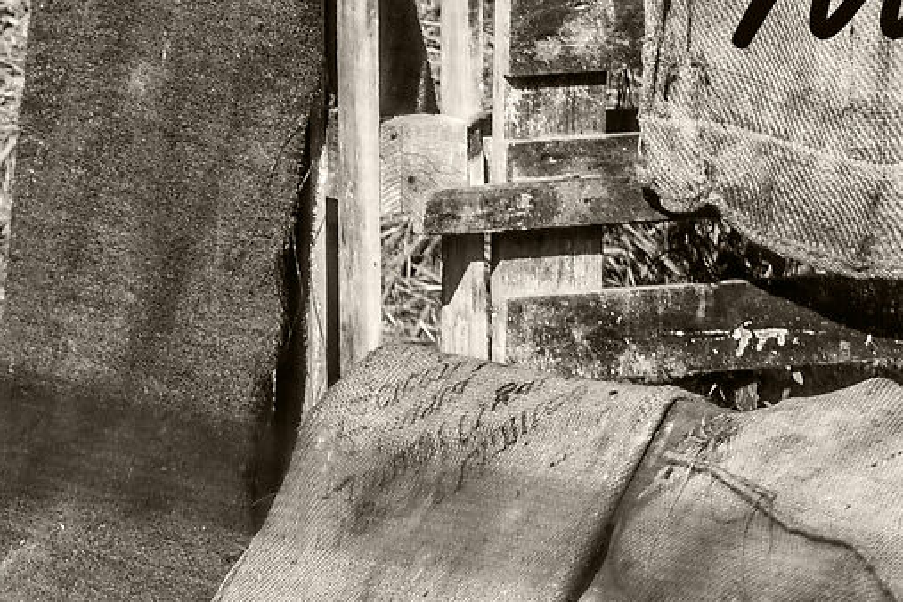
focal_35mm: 758
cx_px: -705
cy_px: 399
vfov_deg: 1.8
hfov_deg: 2.7
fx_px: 19012
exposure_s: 1/1250
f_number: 7.1
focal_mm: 160
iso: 400
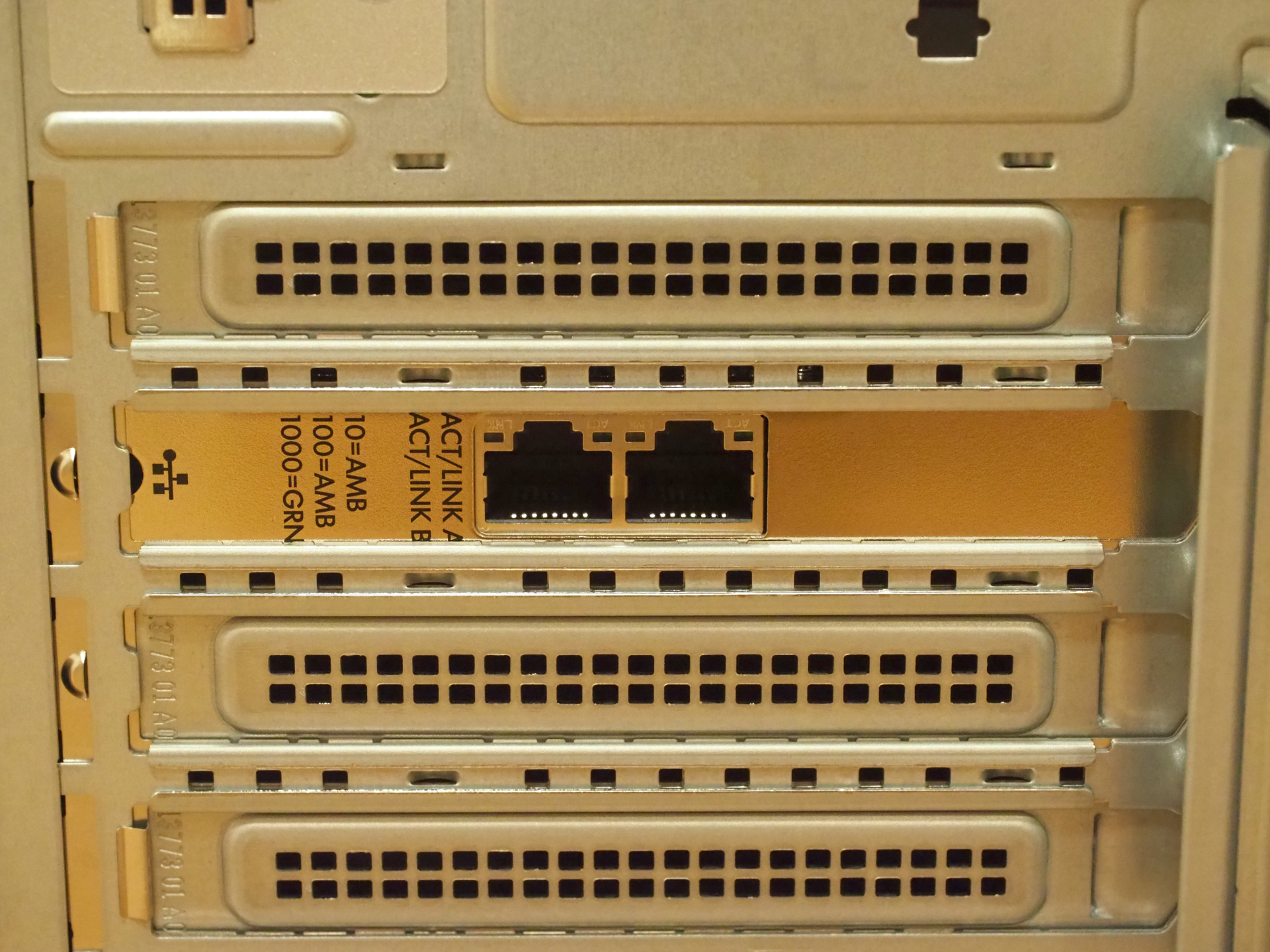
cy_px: 476
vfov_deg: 18.4
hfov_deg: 24.4
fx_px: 2935
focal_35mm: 80
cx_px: 635
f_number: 5.6
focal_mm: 40
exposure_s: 1/40
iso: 6400
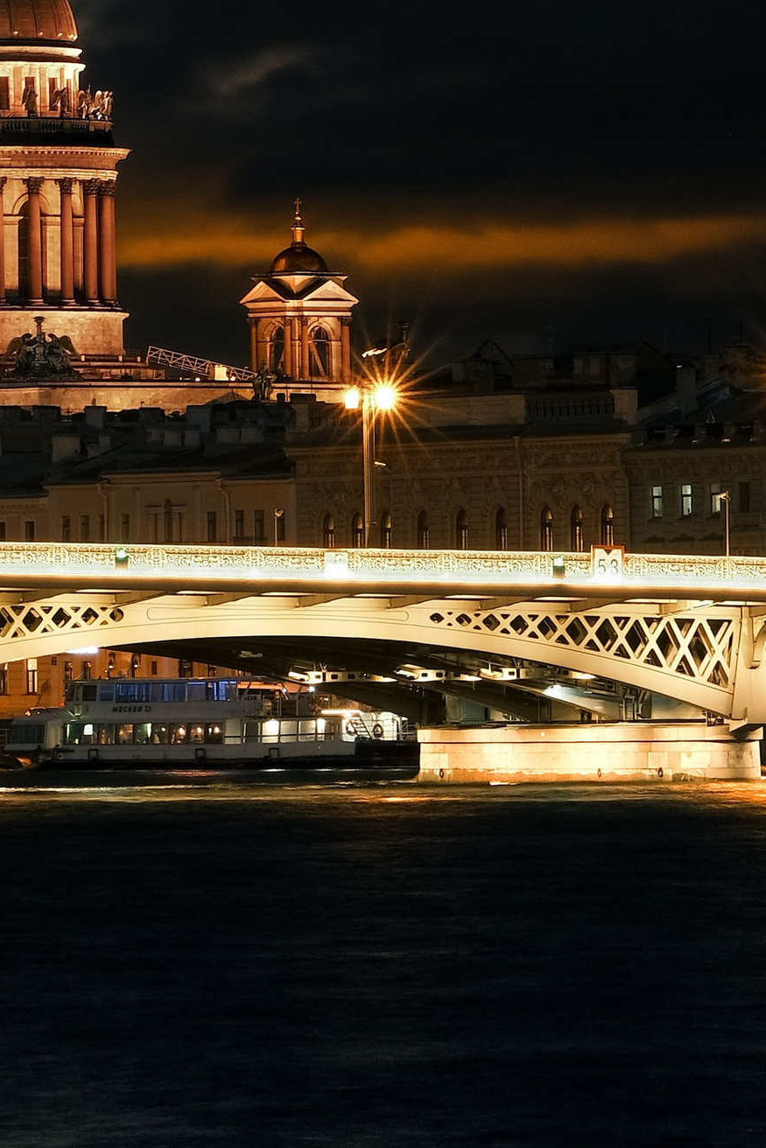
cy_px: -146
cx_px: 11
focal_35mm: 439
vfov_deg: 4.7
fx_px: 14007
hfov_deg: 3.1
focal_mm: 100
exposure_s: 5
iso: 160
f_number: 14
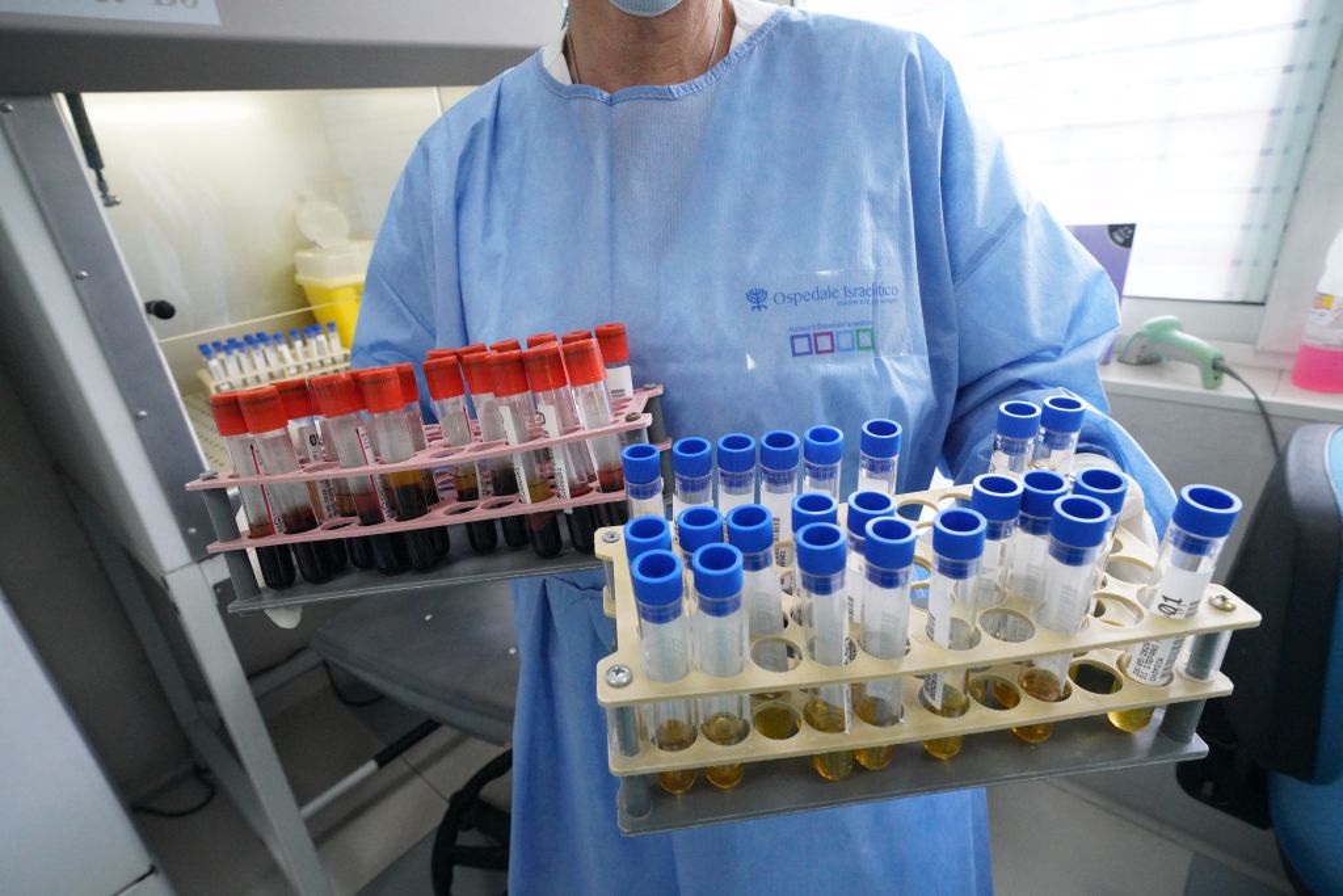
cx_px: 672
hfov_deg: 86.9
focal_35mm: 19
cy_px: 448
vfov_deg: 64.6
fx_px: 709
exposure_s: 1/250
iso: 12800
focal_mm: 19
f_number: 8
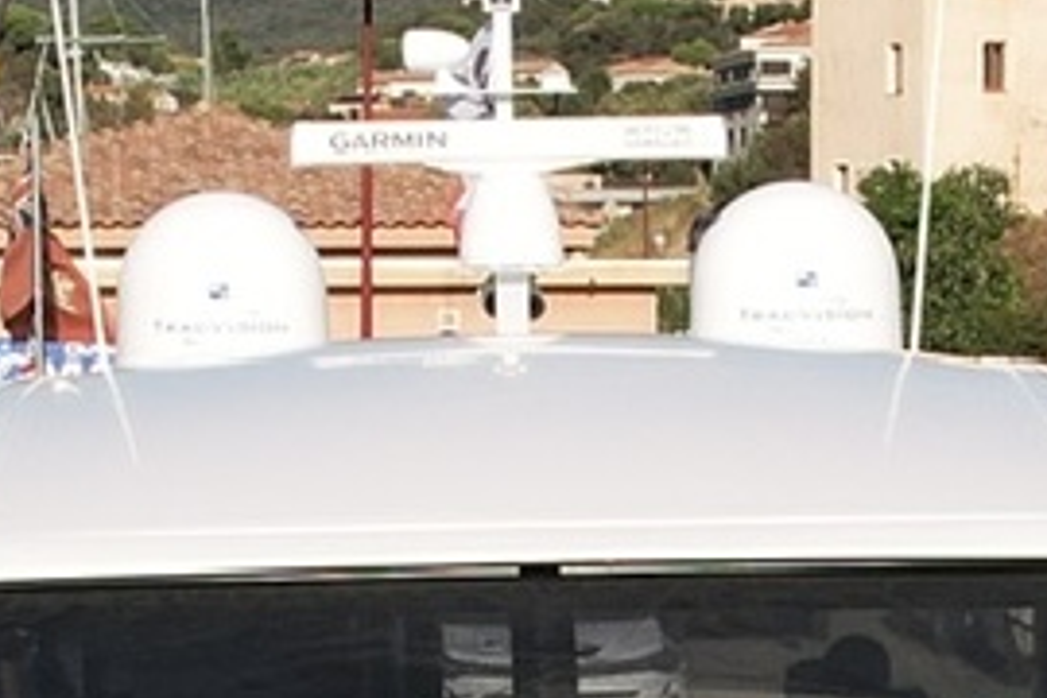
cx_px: 665
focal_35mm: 111
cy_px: 1642
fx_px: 3228
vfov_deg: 10.7
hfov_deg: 18.4
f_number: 2.8
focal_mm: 8.38
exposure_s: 1/90
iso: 100
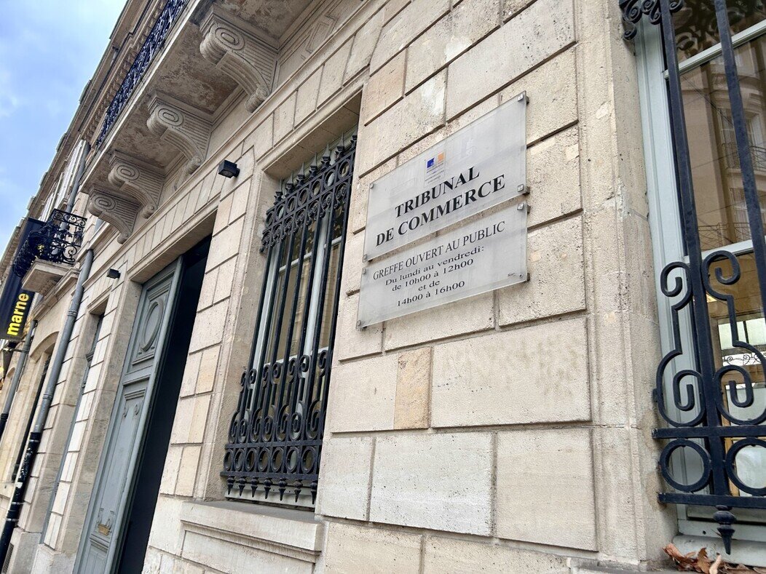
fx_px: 575
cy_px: 287
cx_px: 383
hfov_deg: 67.3
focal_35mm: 26
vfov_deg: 53.1
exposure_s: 1/121
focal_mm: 5.7
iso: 125
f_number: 1.5
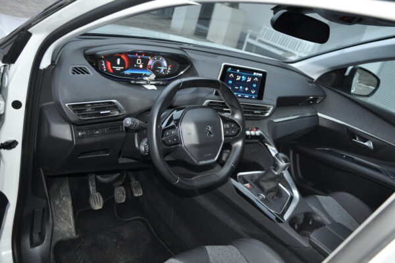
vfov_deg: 41.6
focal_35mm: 32
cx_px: 198
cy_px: 132
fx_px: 345
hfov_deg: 59.5
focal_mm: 21
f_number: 3.8
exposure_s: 1/60
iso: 800
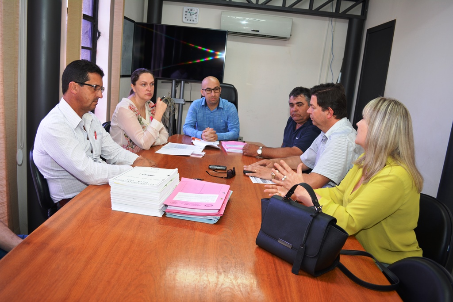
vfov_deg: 43.6
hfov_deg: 61.9
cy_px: 151
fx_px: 378
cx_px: 226
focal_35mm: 30
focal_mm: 20
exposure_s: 1/60
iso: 320
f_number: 4
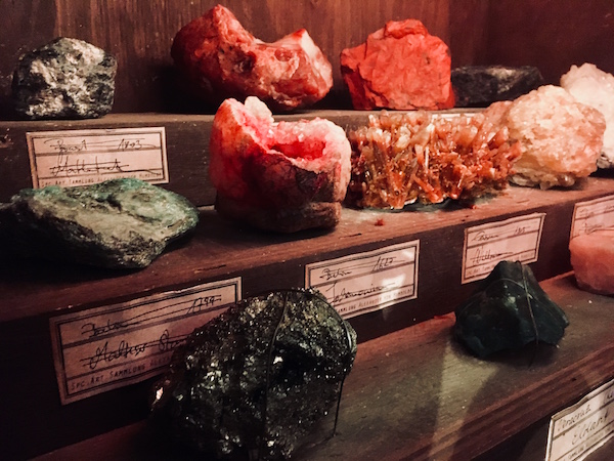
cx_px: 307
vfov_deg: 48.2
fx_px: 514
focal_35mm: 29
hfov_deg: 61.7
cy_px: 230
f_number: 2.2
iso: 640
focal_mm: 4.15
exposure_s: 1/17
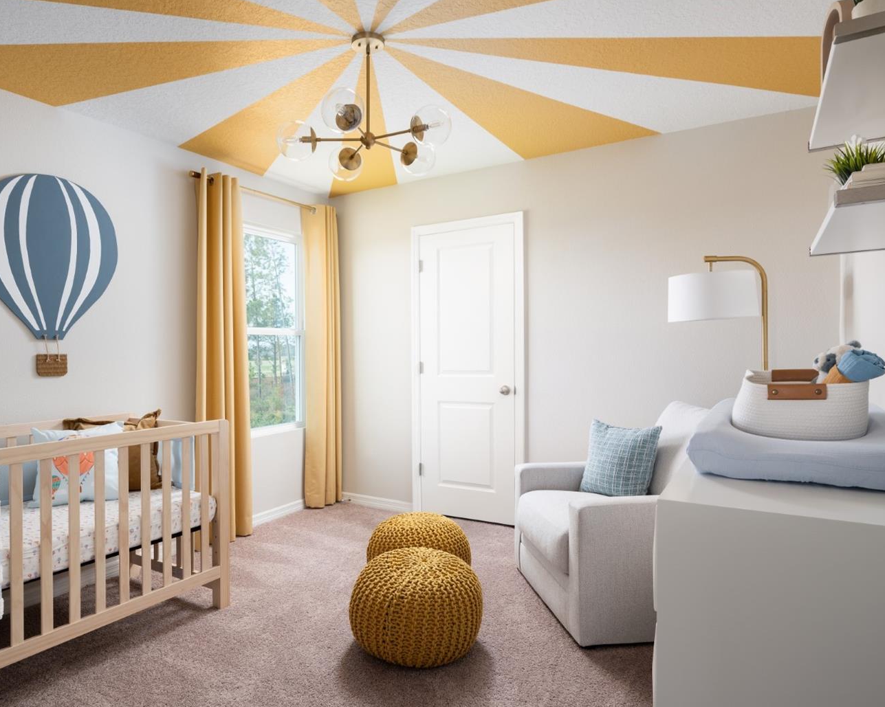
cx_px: 404
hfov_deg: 76.0
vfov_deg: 64.1
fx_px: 565
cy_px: 353
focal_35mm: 22
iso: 160
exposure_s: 1/100
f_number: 8
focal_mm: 18.5
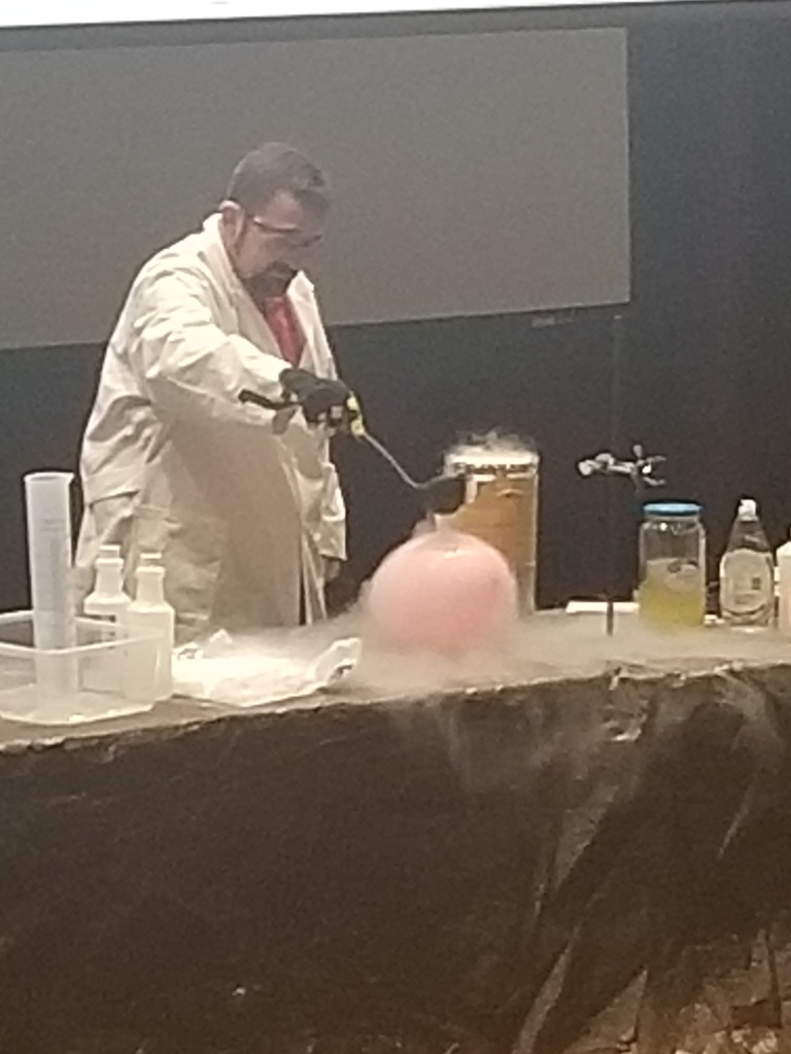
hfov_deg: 53.1
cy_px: 527
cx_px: 396
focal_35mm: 26
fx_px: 792
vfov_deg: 67.3
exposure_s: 1/15
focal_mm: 4.25
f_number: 1.7
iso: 200
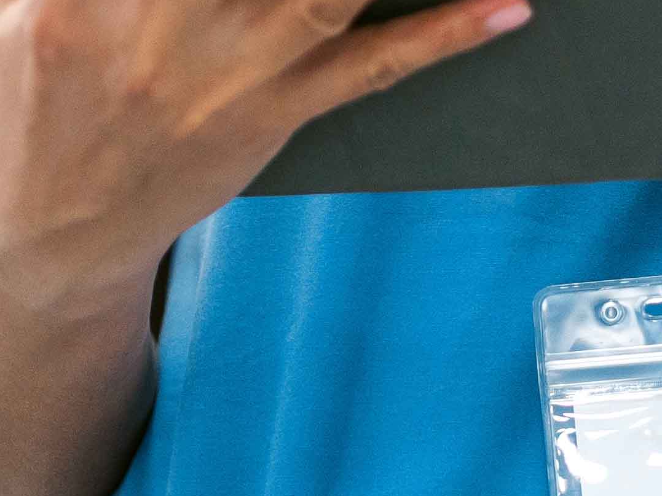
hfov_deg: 3.7
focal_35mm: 532
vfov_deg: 2.8
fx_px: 10171
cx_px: -30
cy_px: -602
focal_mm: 85
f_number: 1.8
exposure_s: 1/400
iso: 500
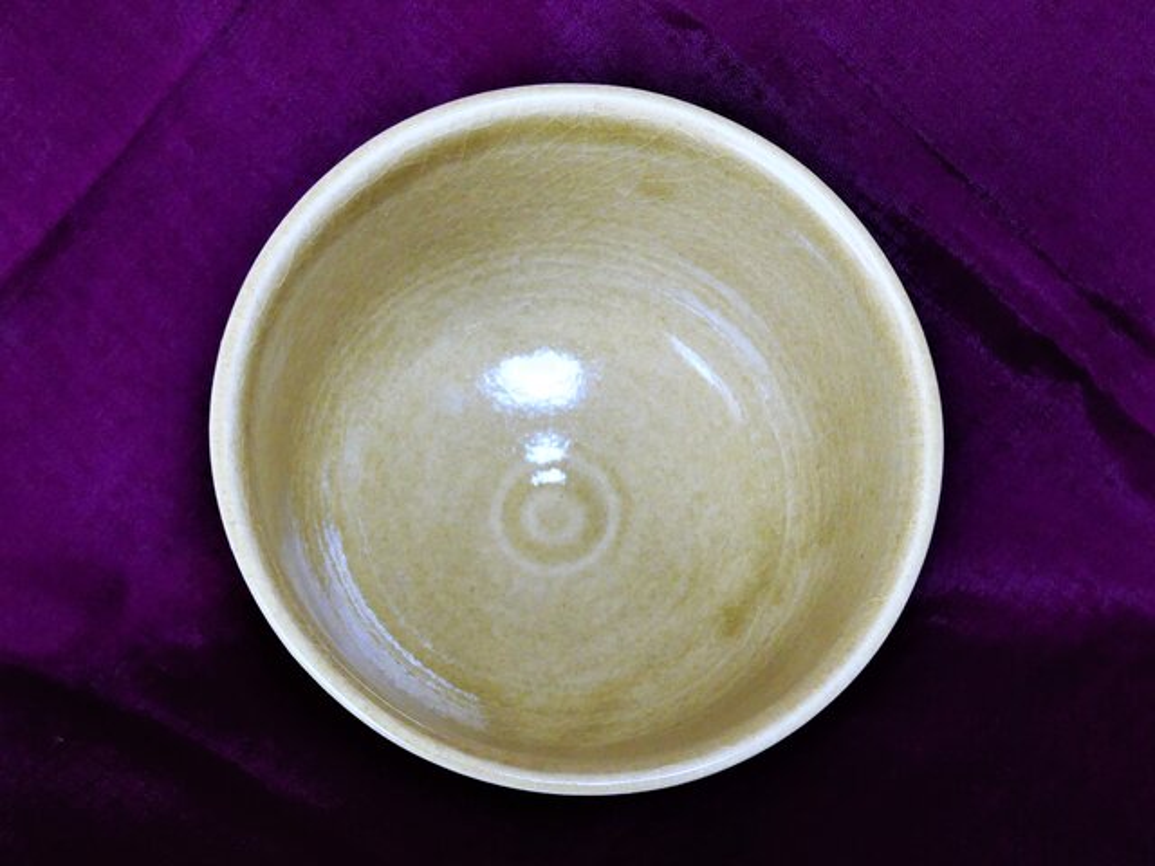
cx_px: 578
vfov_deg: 23.7
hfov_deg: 31.2
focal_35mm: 62
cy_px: 433
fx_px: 2069
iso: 1000
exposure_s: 1/60
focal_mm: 22
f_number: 4.8
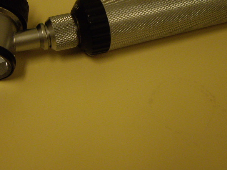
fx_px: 433
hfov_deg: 29.4
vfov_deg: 21.9
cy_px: 28
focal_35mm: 66
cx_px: 115
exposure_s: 1/80
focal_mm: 6.2
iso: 200
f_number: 2.7
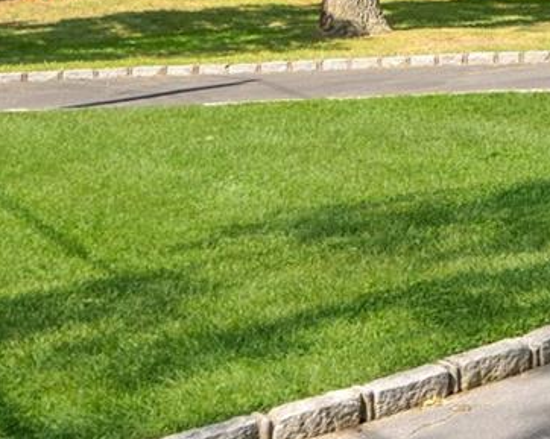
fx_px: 1383
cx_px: 1405
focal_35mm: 85
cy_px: -55
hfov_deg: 13.7
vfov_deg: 17.4
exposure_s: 1/200
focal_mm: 16
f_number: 5.6
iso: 125
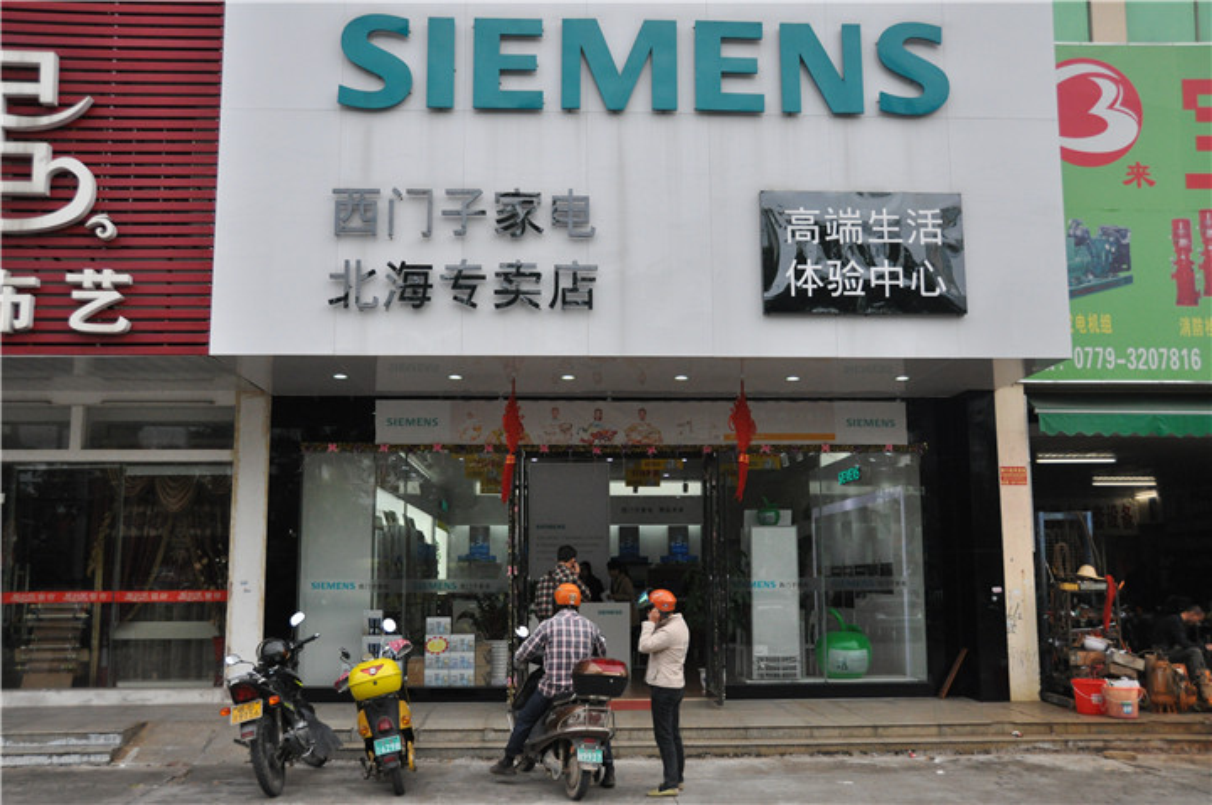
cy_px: 402
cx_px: 606
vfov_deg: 36.8
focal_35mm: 36
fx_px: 1210
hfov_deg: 53.2
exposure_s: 1/2000
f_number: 3.8
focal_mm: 24
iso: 1250
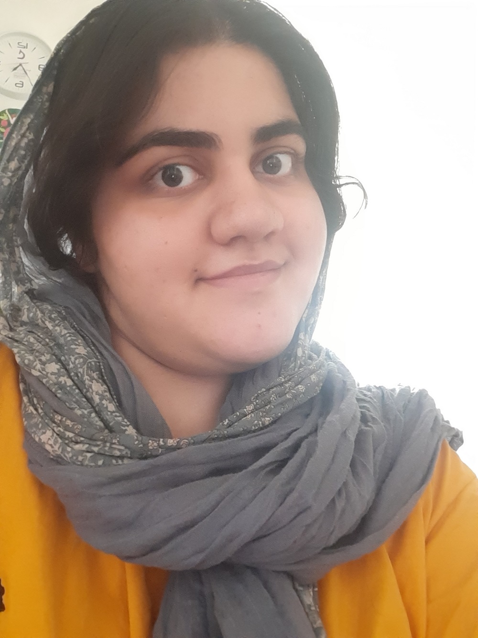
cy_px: 319
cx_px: 239
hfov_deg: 45.4
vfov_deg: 58.3
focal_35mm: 31
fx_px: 571
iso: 800
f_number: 2
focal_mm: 3.4
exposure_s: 1/17
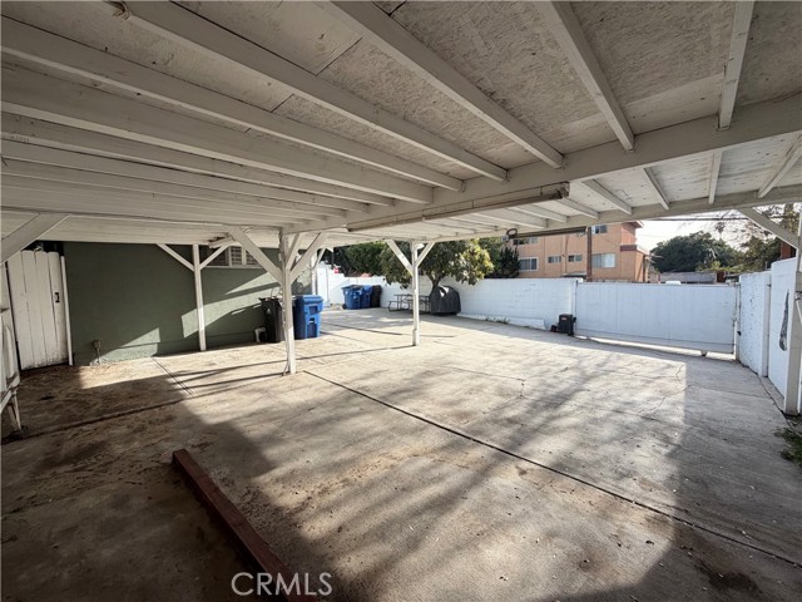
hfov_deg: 102.1
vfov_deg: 85.7
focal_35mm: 14
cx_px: 401
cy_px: 301
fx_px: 324
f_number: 2.2
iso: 50
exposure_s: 1/502
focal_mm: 2.22
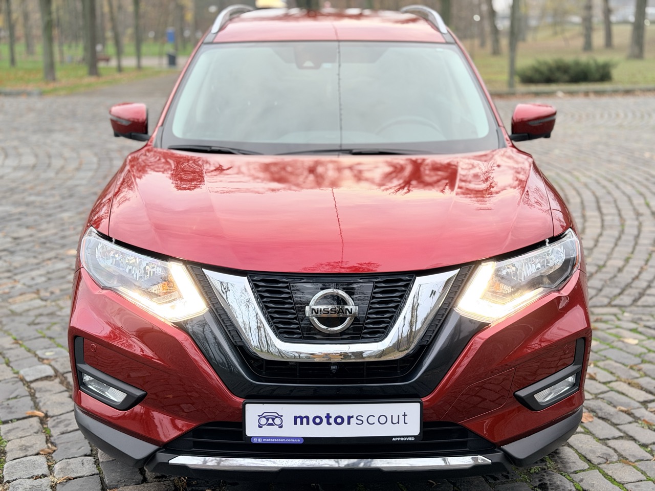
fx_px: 908
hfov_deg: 39.7
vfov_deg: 30.3
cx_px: 328
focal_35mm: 48
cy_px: 246
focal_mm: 6.76
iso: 100
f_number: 1.78
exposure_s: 1/63
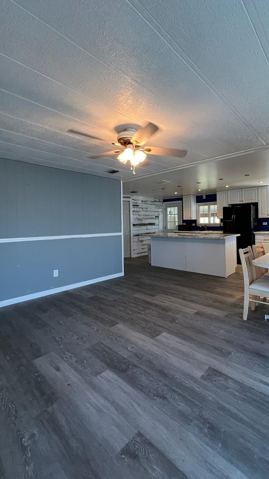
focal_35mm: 15
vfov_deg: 102.9
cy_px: 227
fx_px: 190
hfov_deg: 69.3
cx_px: 170
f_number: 1.8
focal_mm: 1.57
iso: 200
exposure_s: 1/60
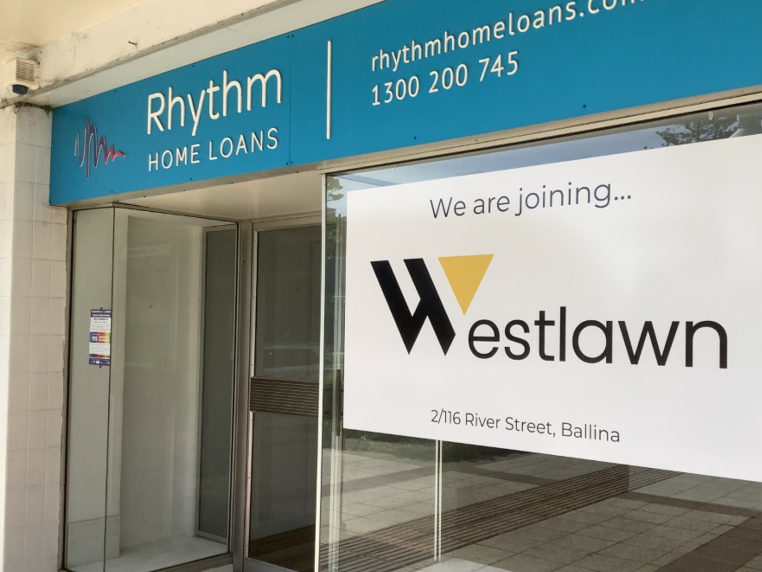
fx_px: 793
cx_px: 424
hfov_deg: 51.2
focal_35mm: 36
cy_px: 312
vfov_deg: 39.6
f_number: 2.4
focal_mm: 3.3
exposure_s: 1/673
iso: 25
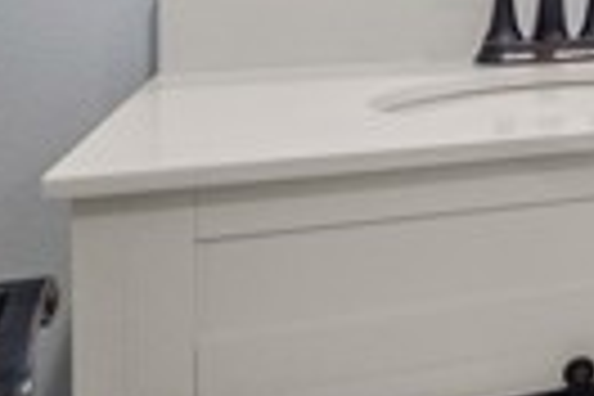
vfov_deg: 17.7
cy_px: -92
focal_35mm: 73
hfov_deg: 19.3
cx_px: 1120
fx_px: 1204
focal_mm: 10
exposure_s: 1/13
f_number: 8
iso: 400
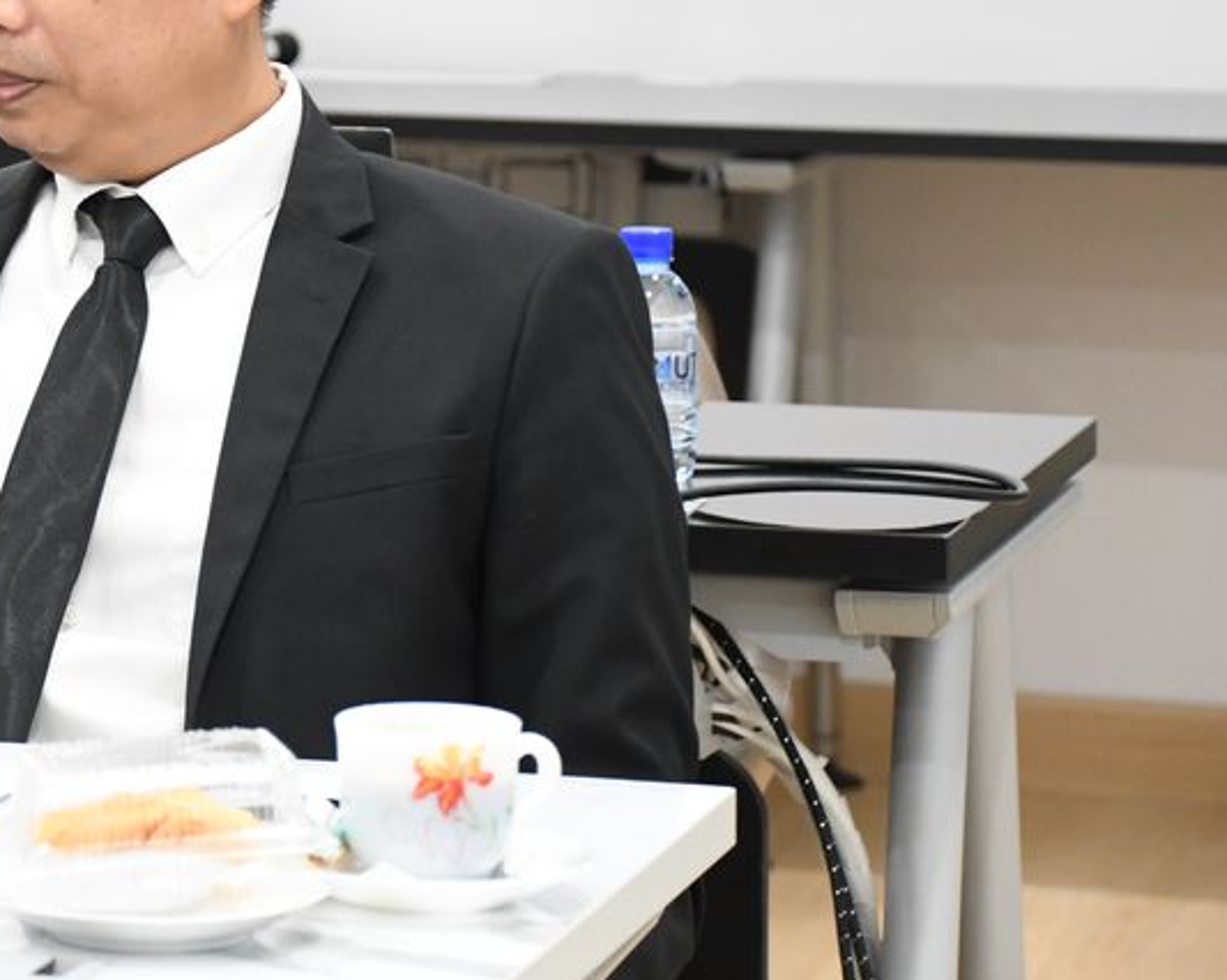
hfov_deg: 9.5
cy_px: 233
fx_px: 7333
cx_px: 81
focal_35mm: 202
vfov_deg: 7.6
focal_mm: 75
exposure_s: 1/50
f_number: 5
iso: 3200
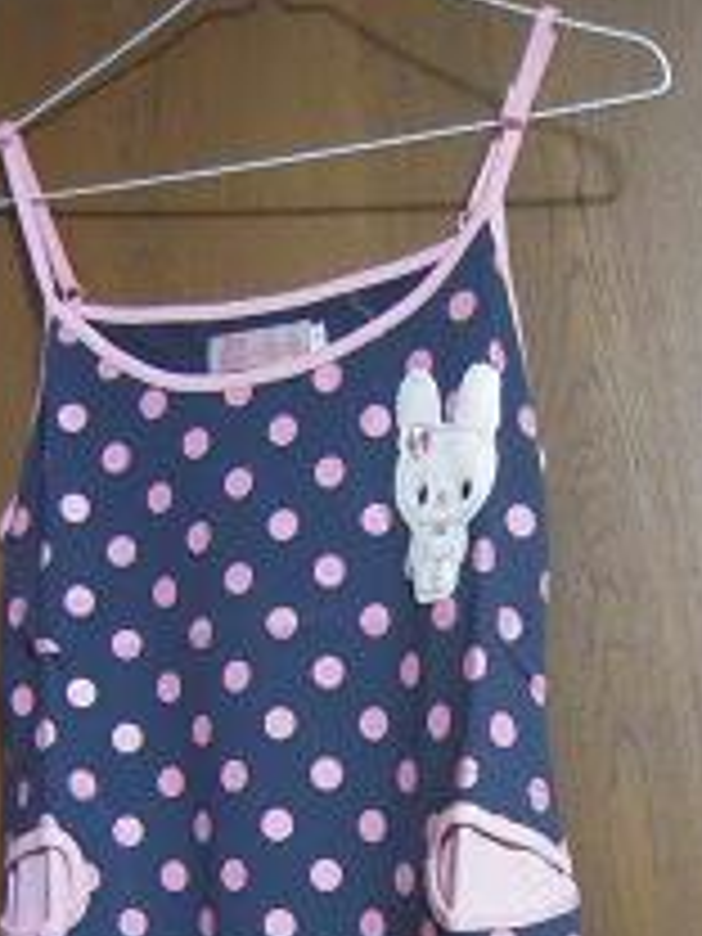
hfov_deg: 27.0
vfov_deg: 33.5
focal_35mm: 54
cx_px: 394
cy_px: 860
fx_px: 1460
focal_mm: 5
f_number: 2.7
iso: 1600
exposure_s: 1/50
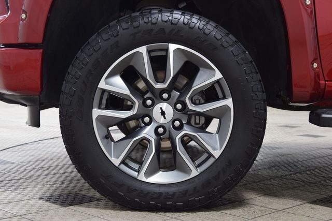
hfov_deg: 33.4
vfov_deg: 22.6
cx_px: 166
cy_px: 110
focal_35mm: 60
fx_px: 553
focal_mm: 40
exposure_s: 1/15
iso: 800
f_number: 6.3
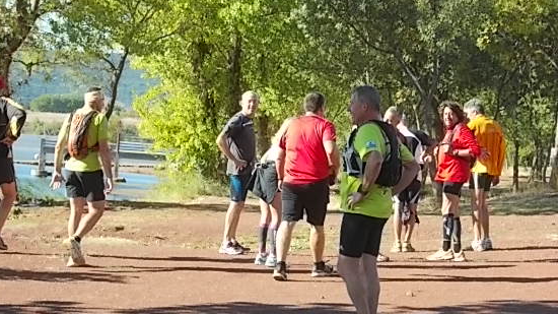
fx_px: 1538
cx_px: 250
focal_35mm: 104
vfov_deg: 11.6
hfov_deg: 20.6
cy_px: 192
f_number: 4.8
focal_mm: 11.6
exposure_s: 1/125
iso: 80
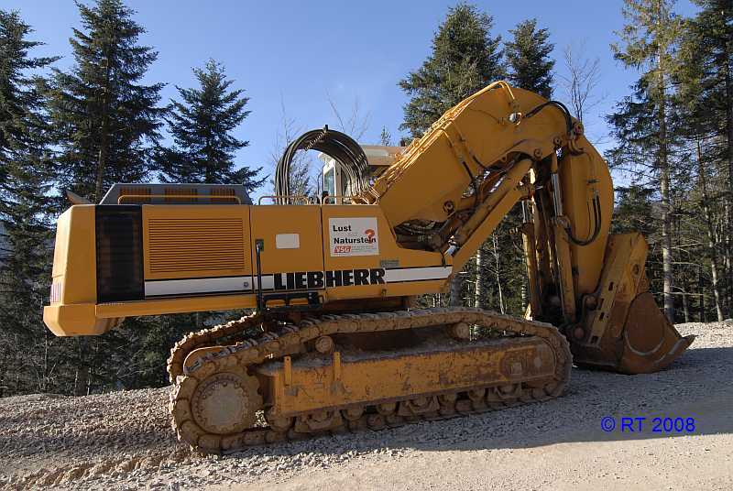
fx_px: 489
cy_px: 246
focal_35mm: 24
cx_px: 366
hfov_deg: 73.7
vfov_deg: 53.3
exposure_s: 1/80
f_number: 9
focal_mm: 16
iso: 125
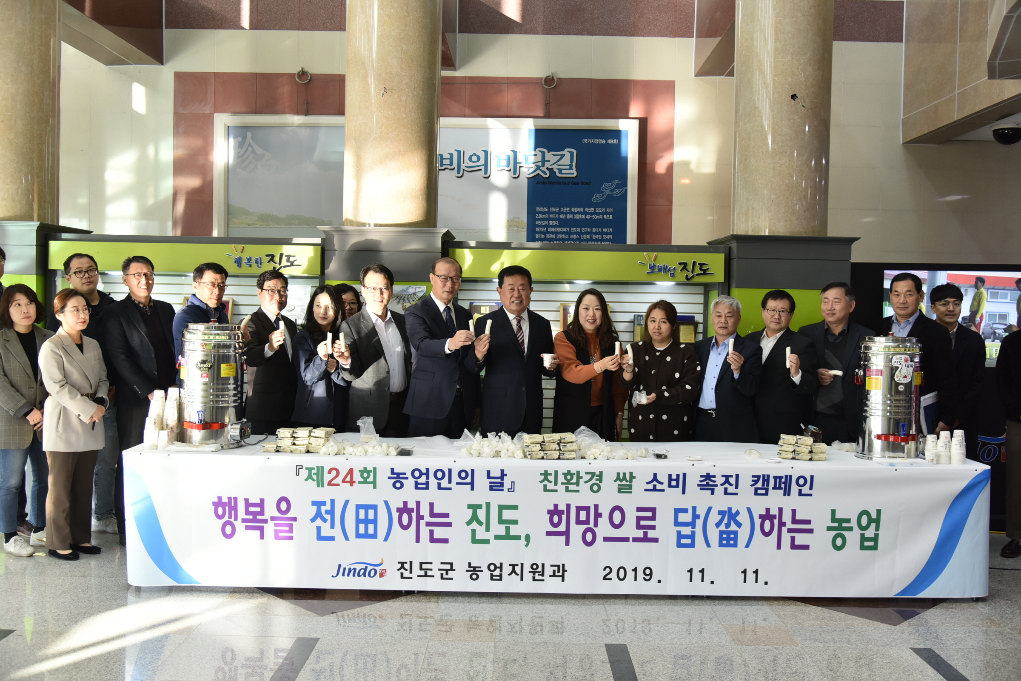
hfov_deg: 55.8
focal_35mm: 34
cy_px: 340
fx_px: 964
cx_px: 510
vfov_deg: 38.9
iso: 800
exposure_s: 1/125
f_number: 4.5
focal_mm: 34
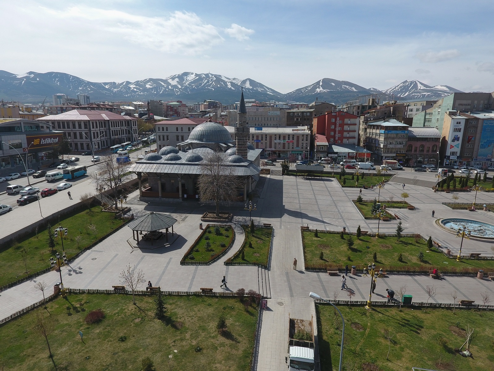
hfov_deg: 81.7
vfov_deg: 66.0
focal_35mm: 20
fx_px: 285
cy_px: 186
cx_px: 247
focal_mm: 3.61
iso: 100
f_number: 2.8
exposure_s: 1/1135
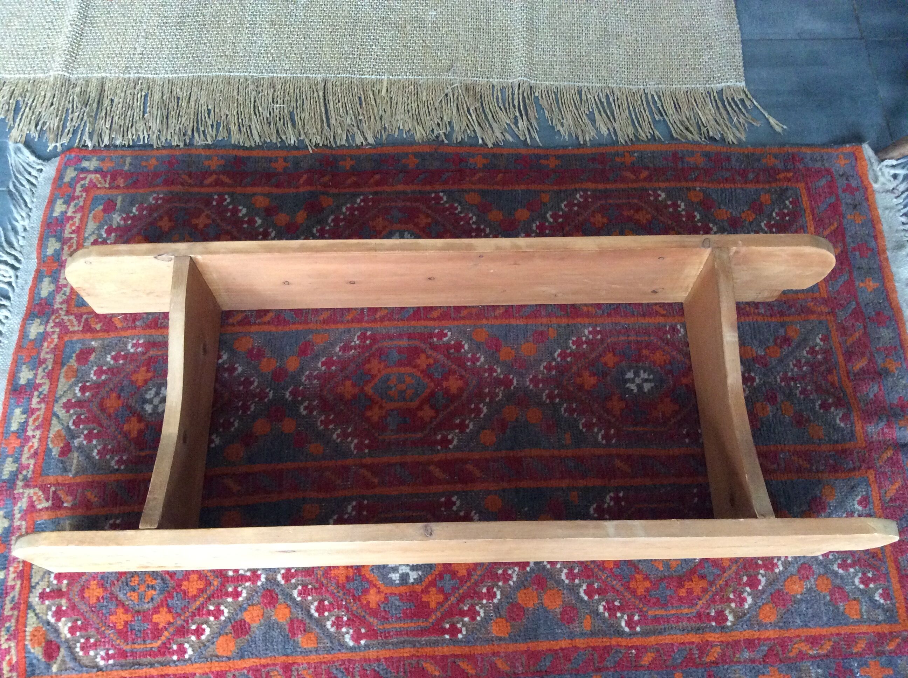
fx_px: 838
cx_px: 454
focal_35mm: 32
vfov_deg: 44.1
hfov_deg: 56.9
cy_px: 339
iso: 320
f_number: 2.4
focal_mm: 3.3
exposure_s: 1/25
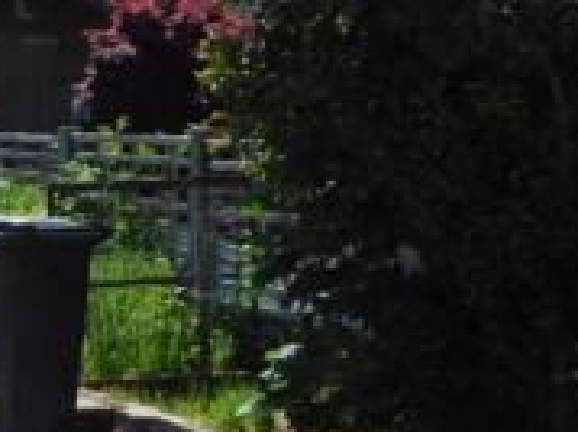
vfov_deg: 11.3
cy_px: 447
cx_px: -189
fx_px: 2169
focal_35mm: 130
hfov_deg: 14.5
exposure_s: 1/1000
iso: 125
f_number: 3.6
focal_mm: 7.1
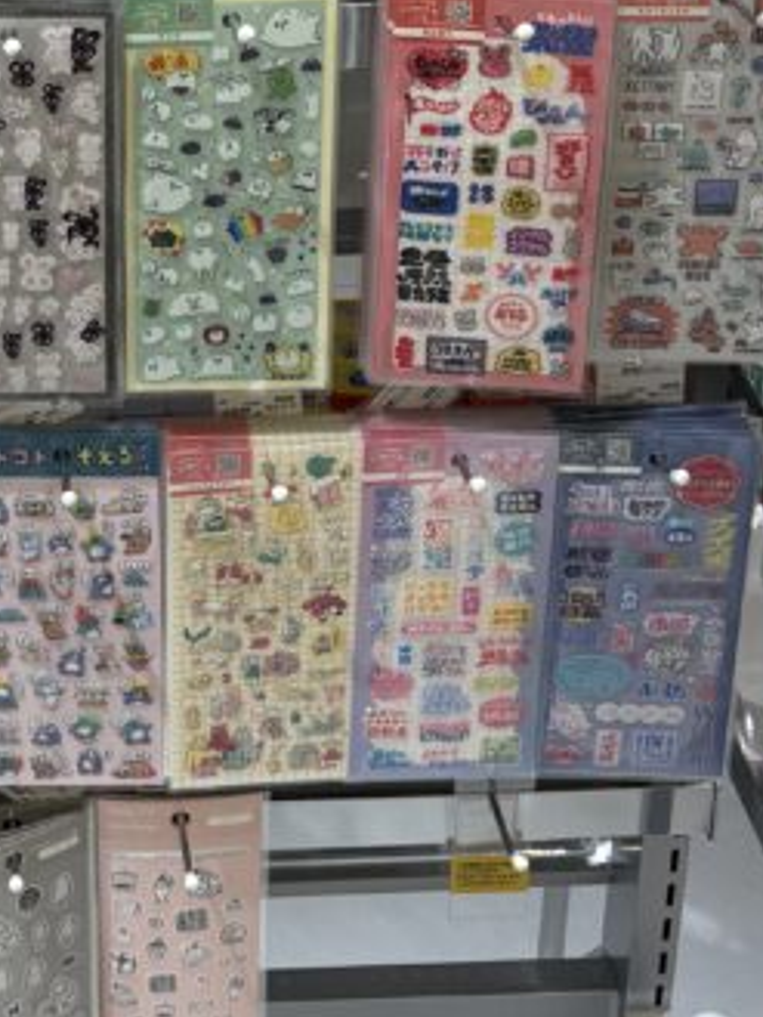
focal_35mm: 81
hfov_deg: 17.6
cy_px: 9
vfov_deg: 23.2
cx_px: -74
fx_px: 2379
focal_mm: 5.96
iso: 40
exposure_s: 1/122
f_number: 1.6
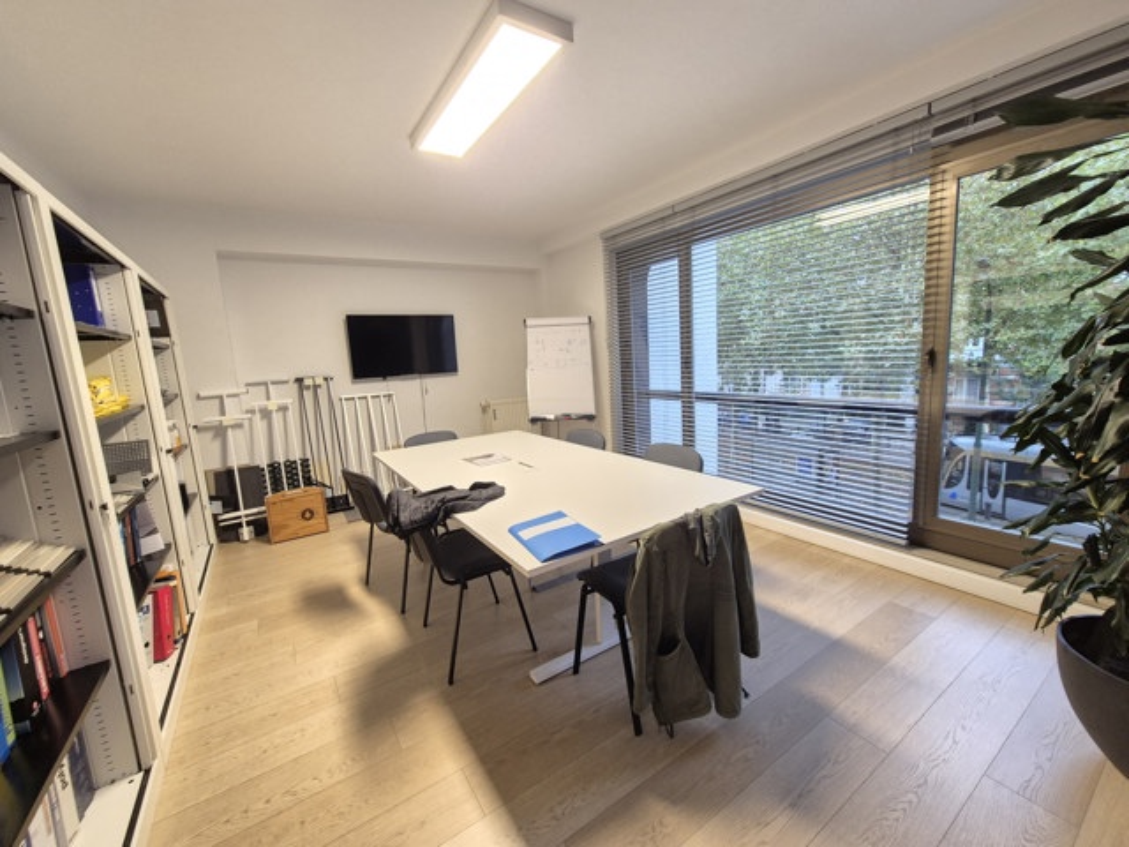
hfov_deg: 106.2
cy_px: 424
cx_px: 564
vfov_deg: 89.9
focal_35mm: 13
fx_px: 424
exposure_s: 1/50
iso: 320
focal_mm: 2.2
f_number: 2.2
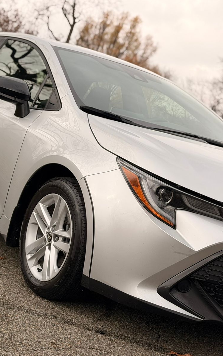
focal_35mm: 68
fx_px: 661
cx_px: 94
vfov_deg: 30.2
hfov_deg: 19.1
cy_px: 178
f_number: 1.78
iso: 64
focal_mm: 6.76
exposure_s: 1/706
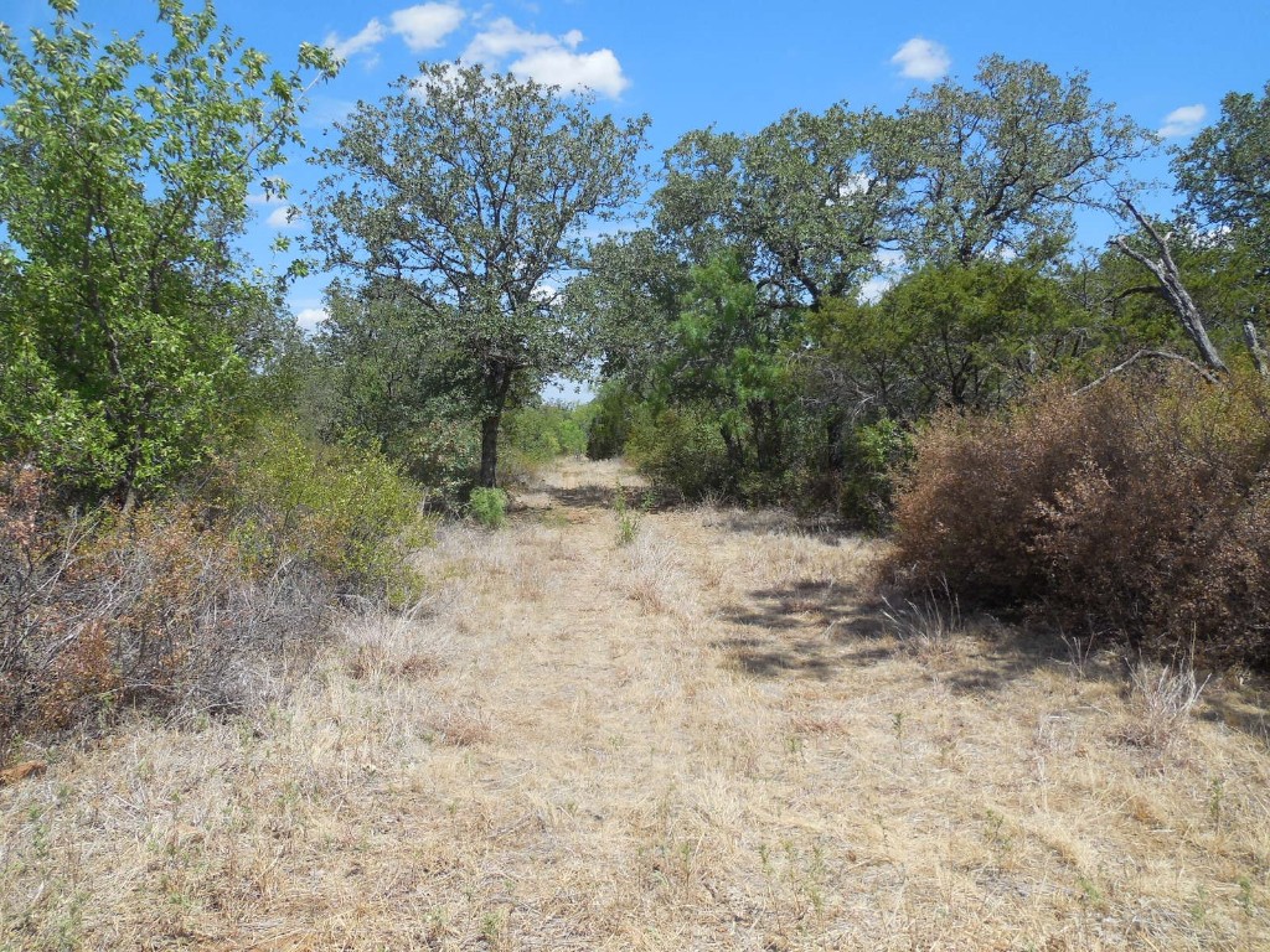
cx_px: 635
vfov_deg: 54.9
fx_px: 917
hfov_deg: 69.4
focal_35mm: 25
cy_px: 476
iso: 125
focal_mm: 4.5
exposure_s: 1/1600
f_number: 3.1
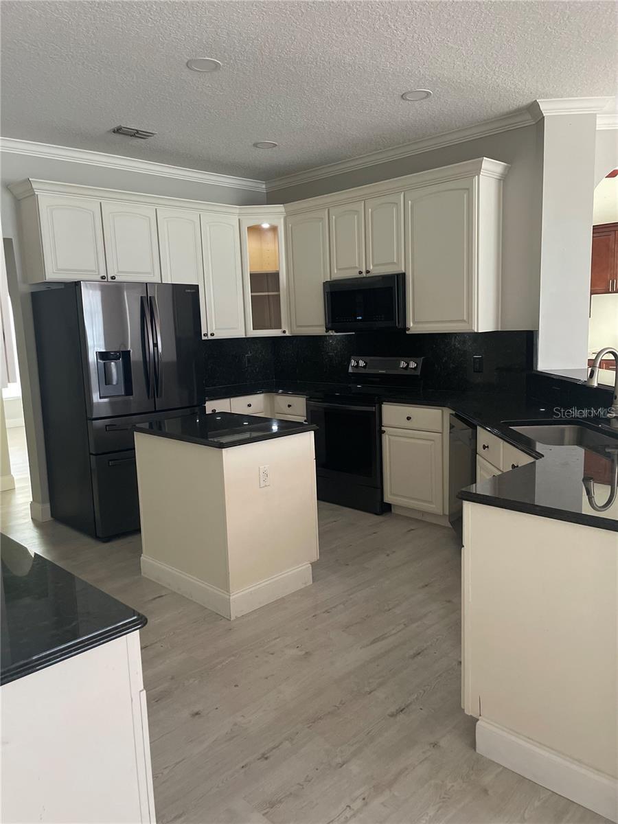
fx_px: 619
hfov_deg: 53.1
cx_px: 309
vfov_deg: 67.3
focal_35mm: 26
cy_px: 412
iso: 400
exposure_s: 1/60
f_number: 1.6
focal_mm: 4.2
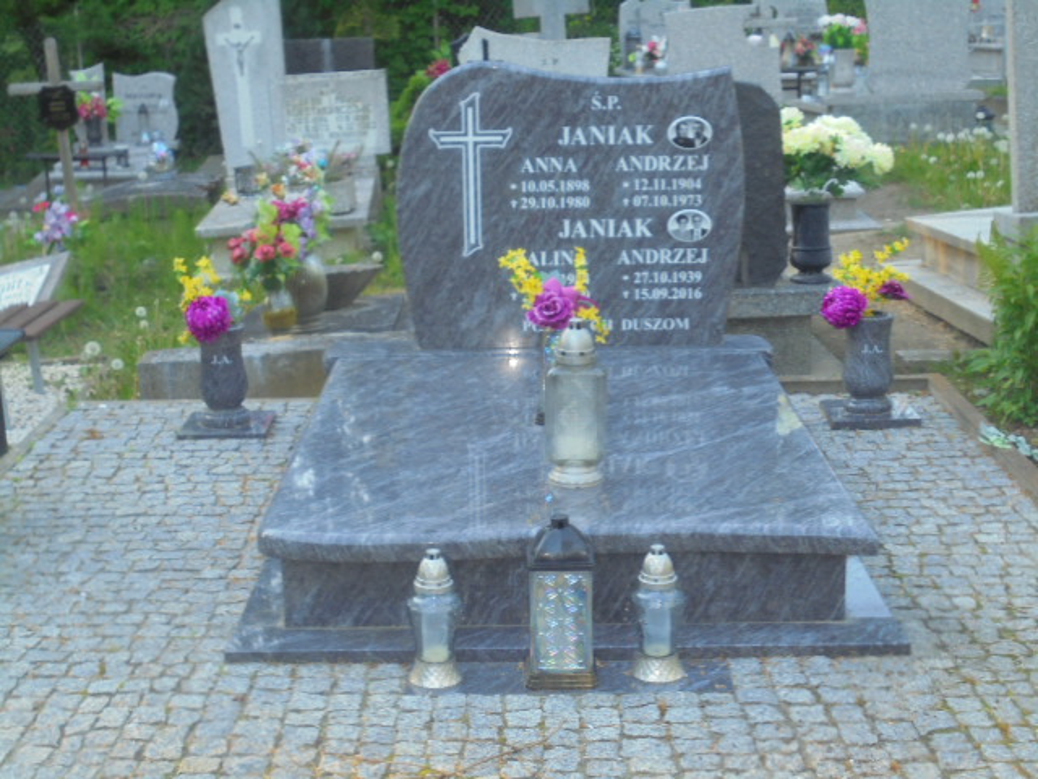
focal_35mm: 56
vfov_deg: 26.1
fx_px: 1679
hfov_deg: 34.3
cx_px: 519
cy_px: 390
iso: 200
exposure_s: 1/30
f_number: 5.2
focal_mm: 10.1
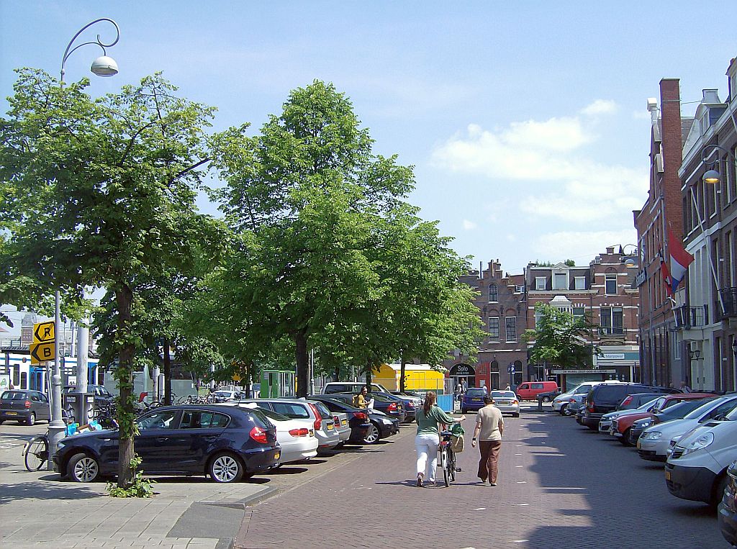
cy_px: 274
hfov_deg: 41.3
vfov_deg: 31.4
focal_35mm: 46
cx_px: 368
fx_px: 977
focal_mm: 7.7
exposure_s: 1/433
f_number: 5.1
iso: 100
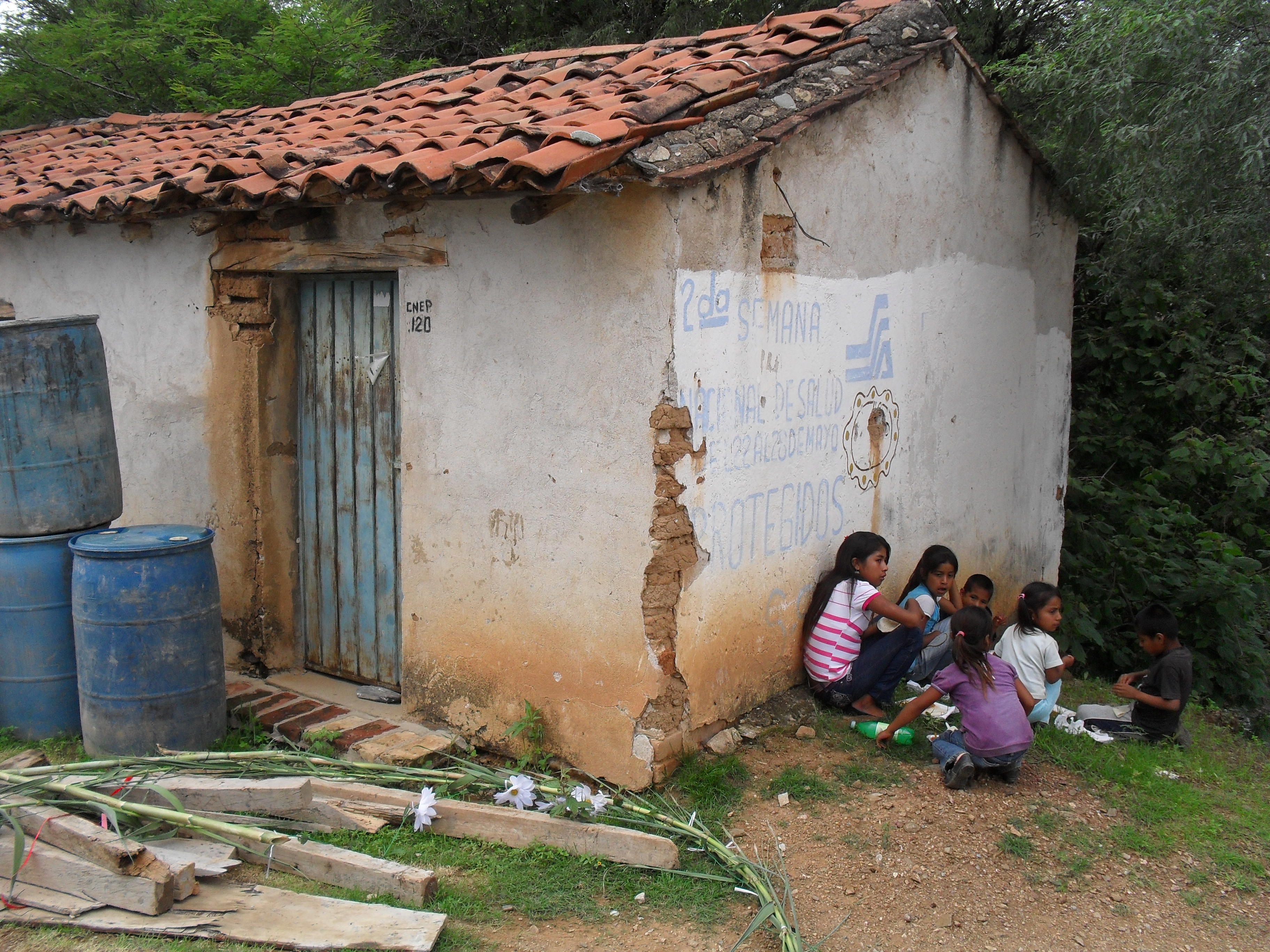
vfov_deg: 40.7
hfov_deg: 52.6
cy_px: 476
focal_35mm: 35
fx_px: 1284
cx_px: 635
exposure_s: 1/350
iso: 100
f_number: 3.2
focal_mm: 6.3
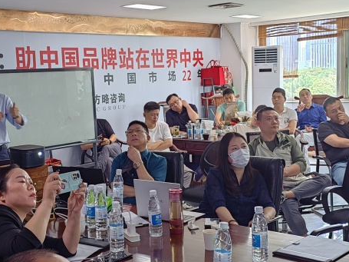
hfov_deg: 37.4
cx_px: 142
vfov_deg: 28.5
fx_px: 514
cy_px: 150
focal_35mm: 51
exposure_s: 1/50
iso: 64
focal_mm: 5.52
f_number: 1.9
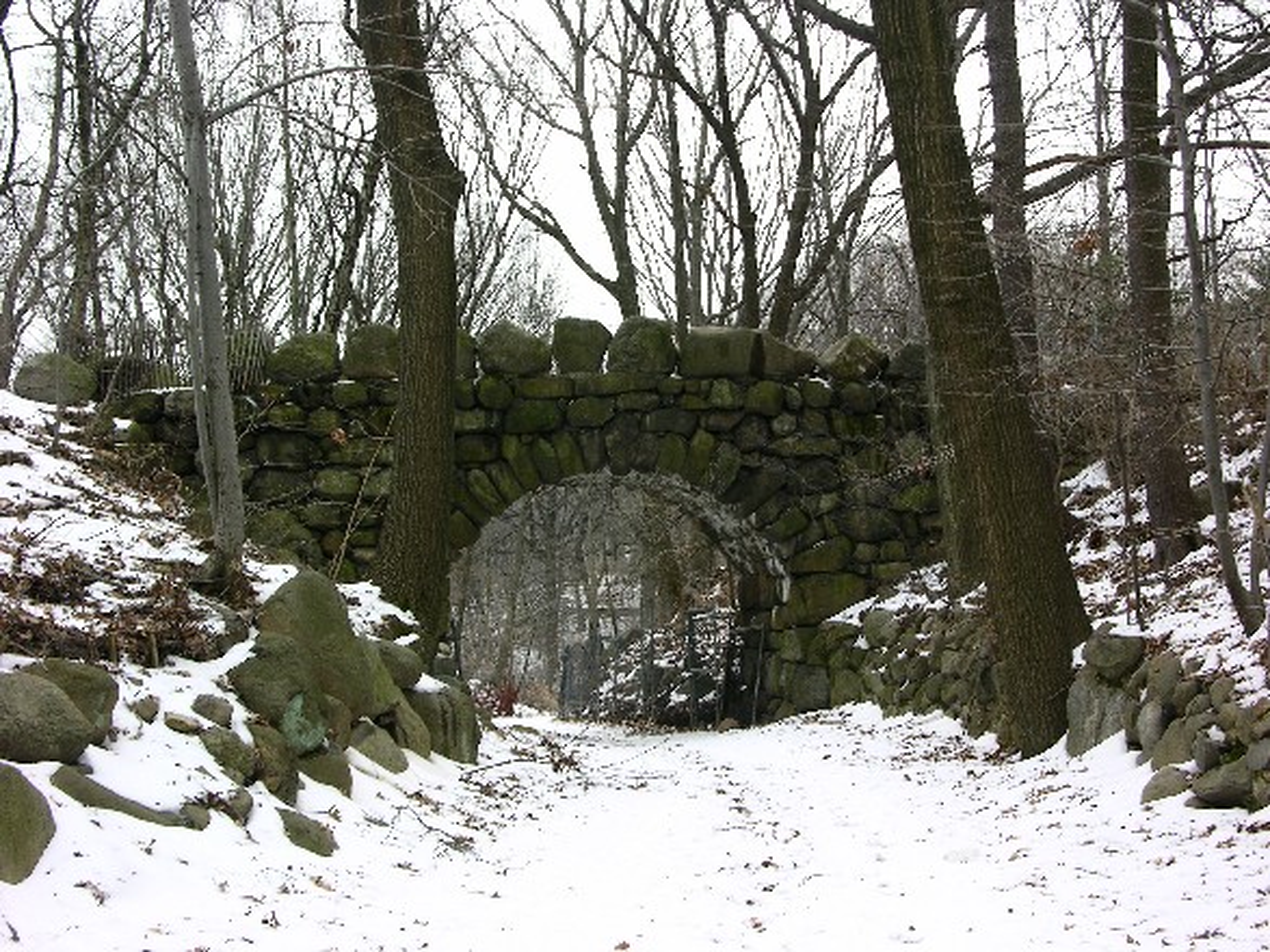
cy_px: 476
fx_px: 1834
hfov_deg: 38.2
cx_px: 635
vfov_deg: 29.1
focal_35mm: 50
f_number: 5.4
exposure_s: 1/51.5
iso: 50
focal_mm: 12.7
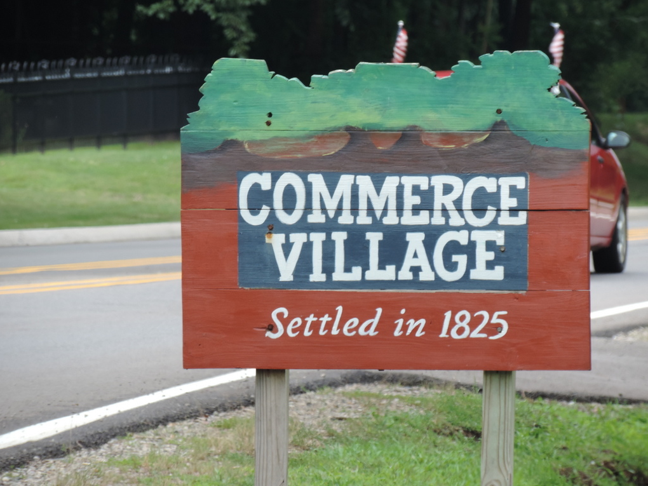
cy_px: 243
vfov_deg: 3.0
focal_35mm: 502
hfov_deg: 3.9
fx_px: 9397
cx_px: 324
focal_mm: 89.1
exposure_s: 1/250
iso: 125
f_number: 4.9
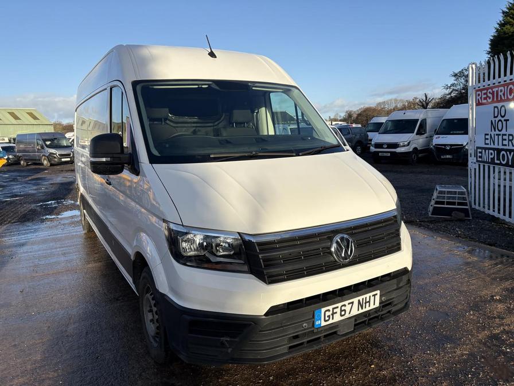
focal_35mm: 26
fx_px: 386
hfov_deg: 67.3
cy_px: 193
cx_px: 257
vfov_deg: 53.1
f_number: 1.6
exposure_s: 1/2985
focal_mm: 5.96
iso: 50
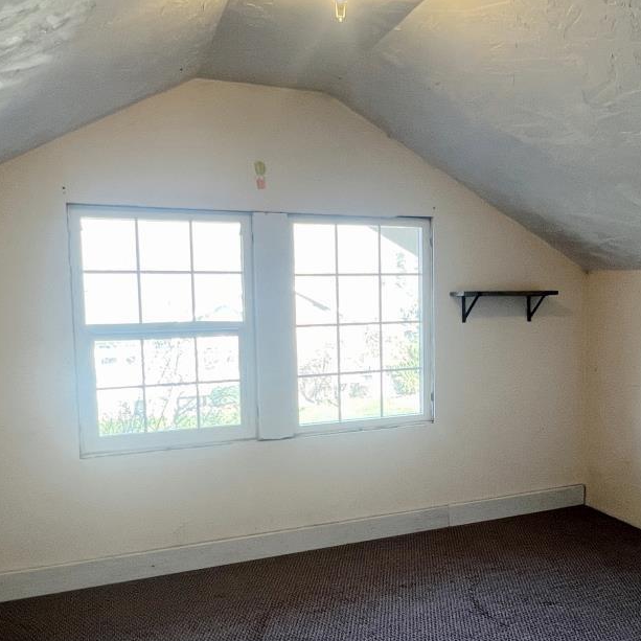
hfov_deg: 53.5
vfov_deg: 53.9
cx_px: 397
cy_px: 358
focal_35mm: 30
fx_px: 629
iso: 100
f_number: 1.8
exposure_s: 1/120
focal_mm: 1.57
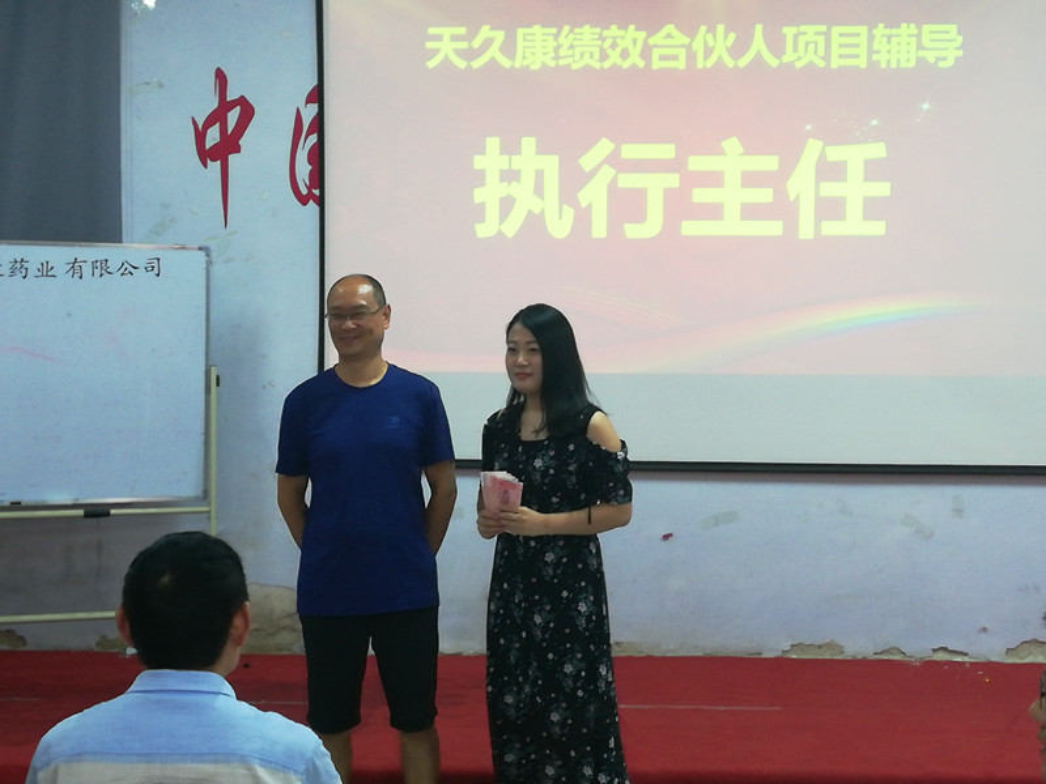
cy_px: 392
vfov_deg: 26.1
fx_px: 1692
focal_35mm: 56
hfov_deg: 34.3
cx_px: 523
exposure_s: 1/25
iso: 400
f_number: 2.2
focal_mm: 3.83
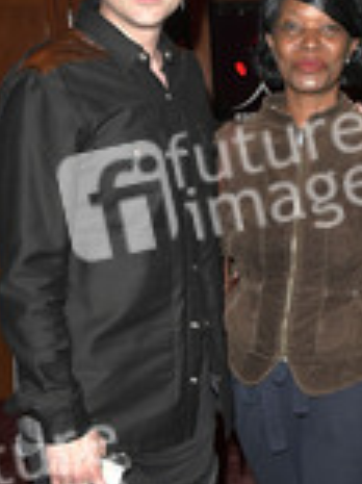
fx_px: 1075
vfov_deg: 25.1
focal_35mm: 77
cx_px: 309
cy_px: 343
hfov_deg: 18.9
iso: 2500
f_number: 6.3
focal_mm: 31
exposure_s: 1/200
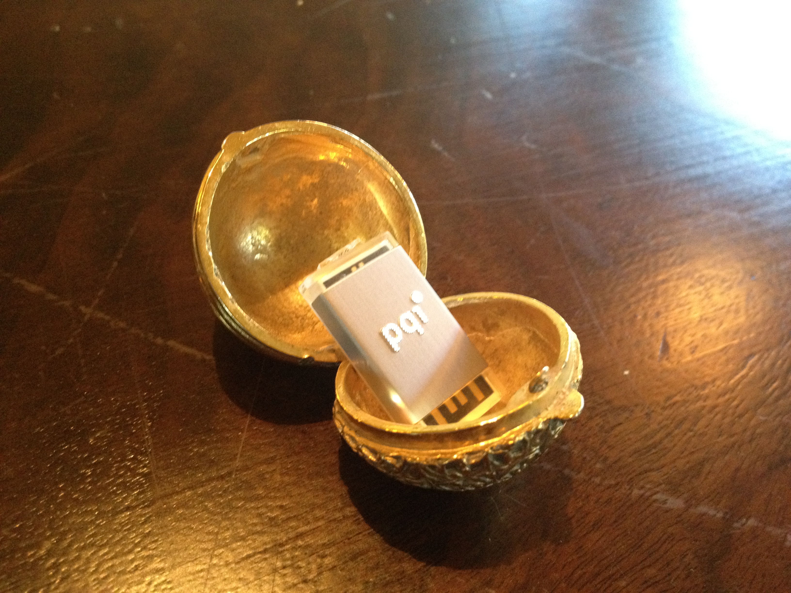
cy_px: 296
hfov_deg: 52.6
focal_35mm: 35
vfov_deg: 40.7
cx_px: 396
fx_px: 800
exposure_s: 1/17
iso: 400
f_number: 2.4
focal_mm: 4.28
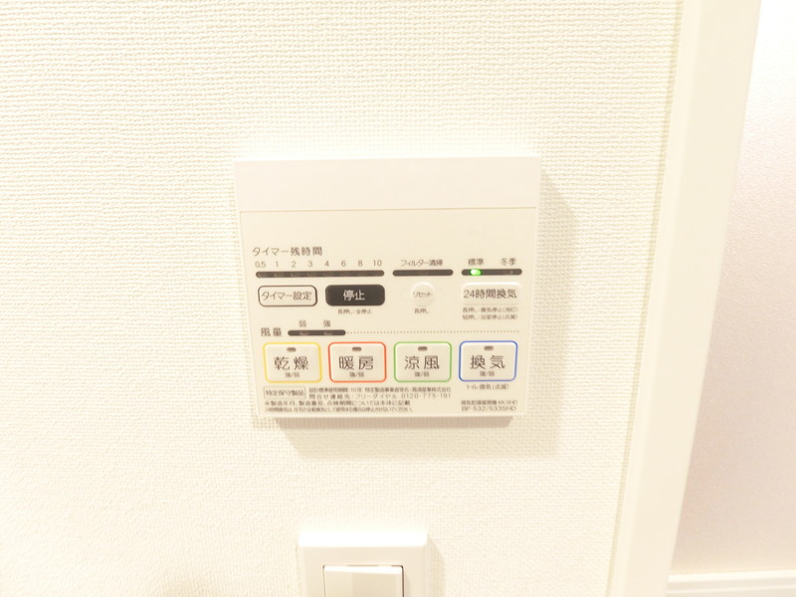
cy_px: 298
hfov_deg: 84.7
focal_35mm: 19
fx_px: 437
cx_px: 398
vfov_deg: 68.7
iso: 400
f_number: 2.7
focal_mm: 4.06
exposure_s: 1/40
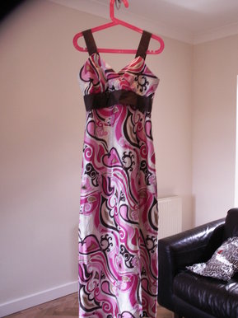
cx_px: 119
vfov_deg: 52.7
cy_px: 159
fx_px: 321
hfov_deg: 40.7
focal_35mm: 35
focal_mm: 5.86
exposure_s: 1/40
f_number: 2.8
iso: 160
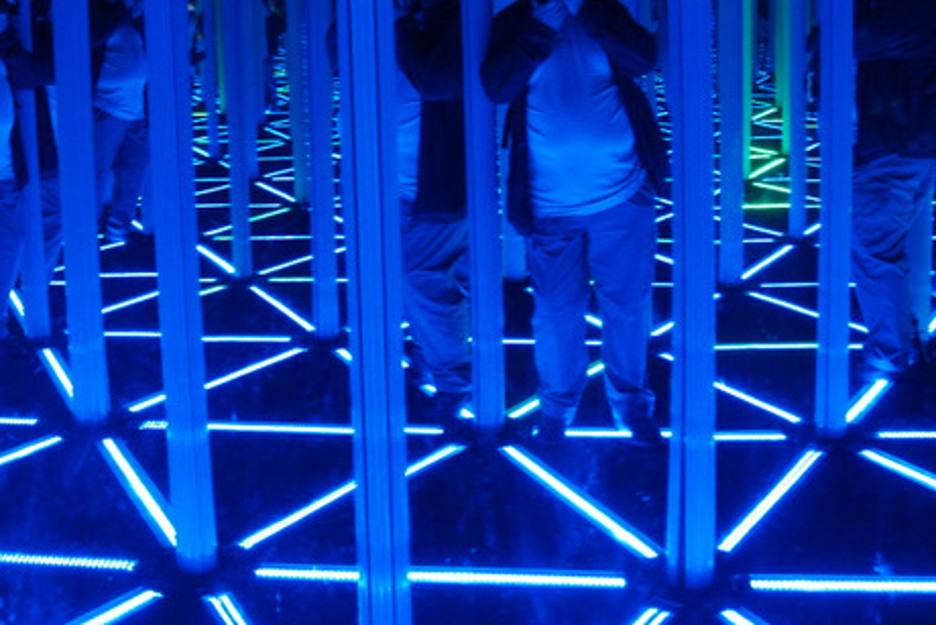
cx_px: 374
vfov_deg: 28.3
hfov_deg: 41.7
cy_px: 157
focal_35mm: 47
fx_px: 1222
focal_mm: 18
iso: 1600
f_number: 3.5
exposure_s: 1/30
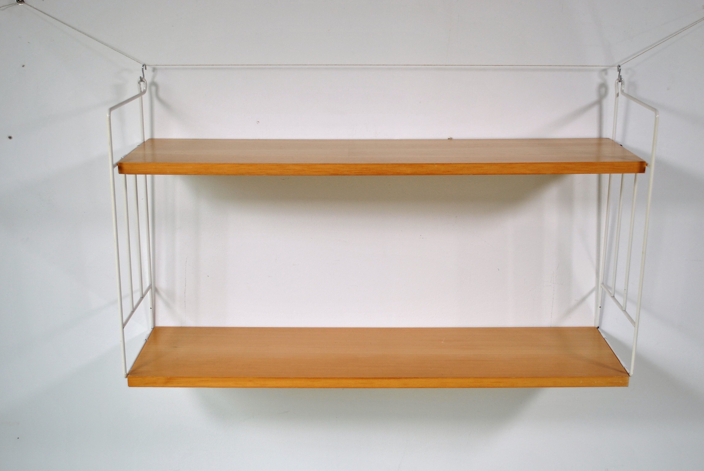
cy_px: 262
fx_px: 959
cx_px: 362
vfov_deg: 27.6
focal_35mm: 49
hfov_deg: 40.3
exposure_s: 1/200
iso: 200
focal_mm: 28
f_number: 4.5
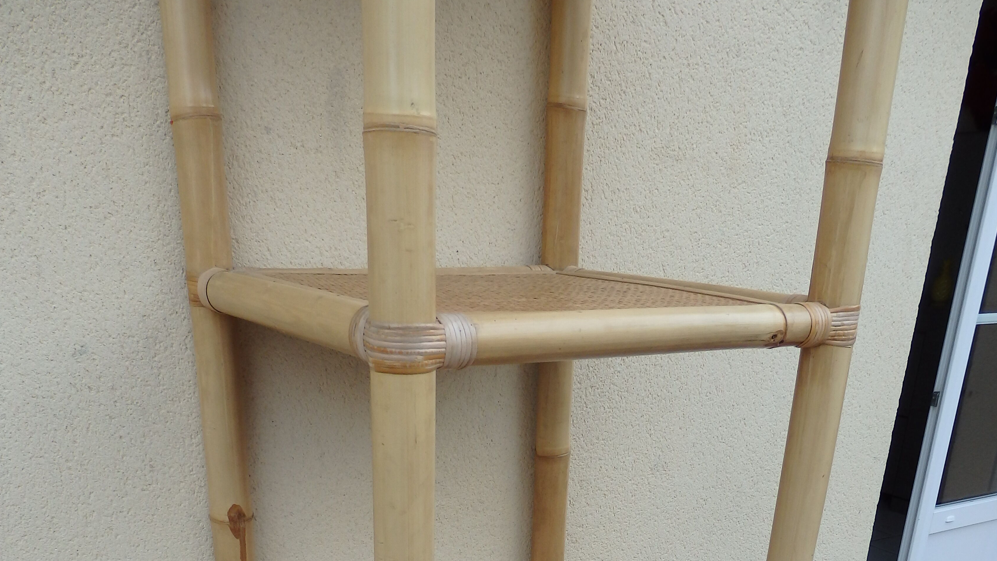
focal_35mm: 37
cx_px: 500
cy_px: 674
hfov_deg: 54.0
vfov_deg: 28.0
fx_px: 978
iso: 125
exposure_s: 1/320
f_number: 3
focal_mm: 4.5
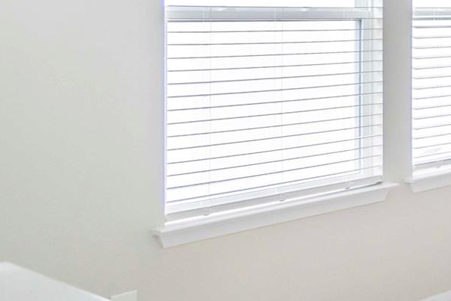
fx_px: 764
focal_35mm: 61
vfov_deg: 21.3
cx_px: 724
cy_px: -15
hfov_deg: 23.8
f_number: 4.5
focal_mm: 12
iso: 400
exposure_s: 1/250
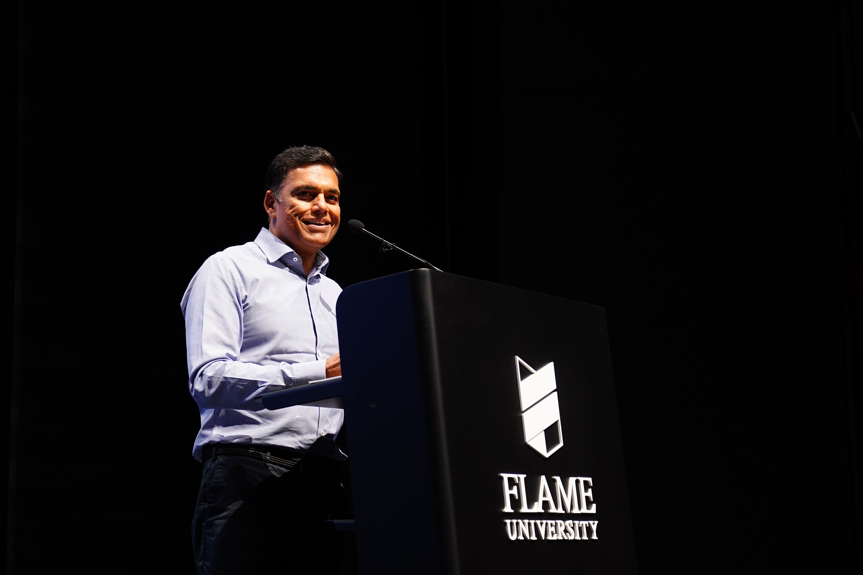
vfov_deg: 19.7
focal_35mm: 69
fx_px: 1654
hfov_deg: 29.2
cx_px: 432
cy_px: 288
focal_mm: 46
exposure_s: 1/200
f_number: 2.8
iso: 800
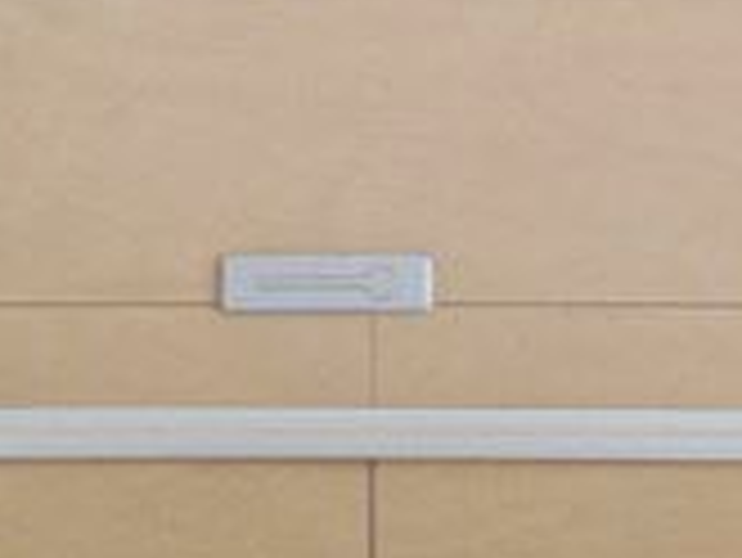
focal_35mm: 128
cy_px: -396
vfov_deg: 10.9
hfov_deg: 15.4
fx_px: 2746
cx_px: 319
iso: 160
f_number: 2.4
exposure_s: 1/20
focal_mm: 4.12
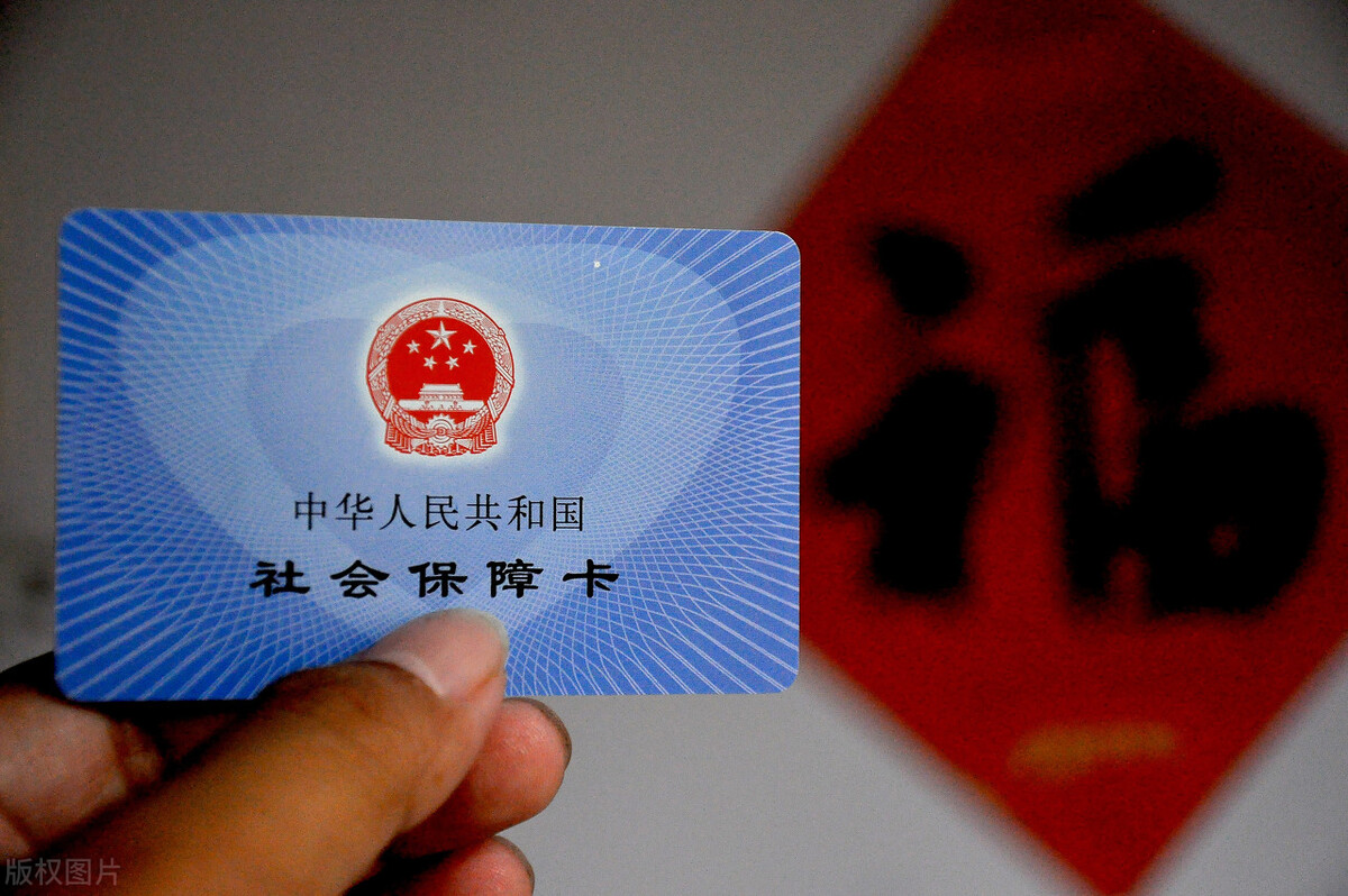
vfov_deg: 13.0
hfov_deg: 19.5
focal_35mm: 105
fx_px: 3928
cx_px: 674
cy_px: 448
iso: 800
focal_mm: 70
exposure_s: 1/80
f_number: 5.3
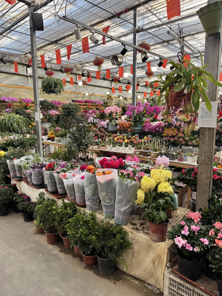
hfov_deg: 56.8
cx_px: 111
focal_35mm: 24
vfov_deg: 71.6
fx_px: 205
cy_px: 148
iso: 64
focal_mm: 6.76
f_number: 1.78
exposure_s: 1/207
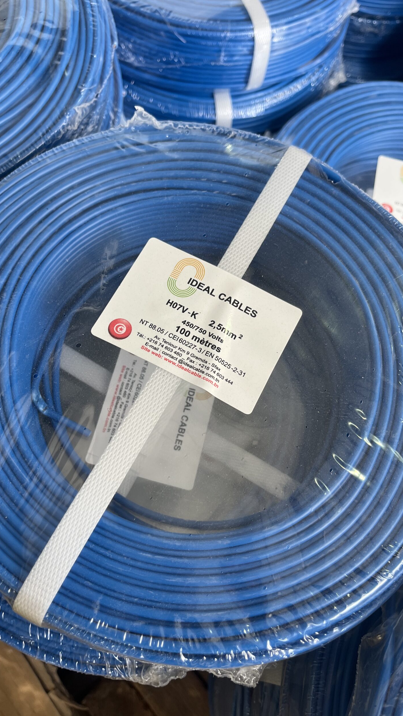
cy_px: 360
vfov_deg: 66.1
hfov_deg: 40.1
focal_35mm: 29
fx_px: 551
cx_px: 180
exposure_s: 1/100
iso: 40
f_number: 1.6
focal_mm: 5.1
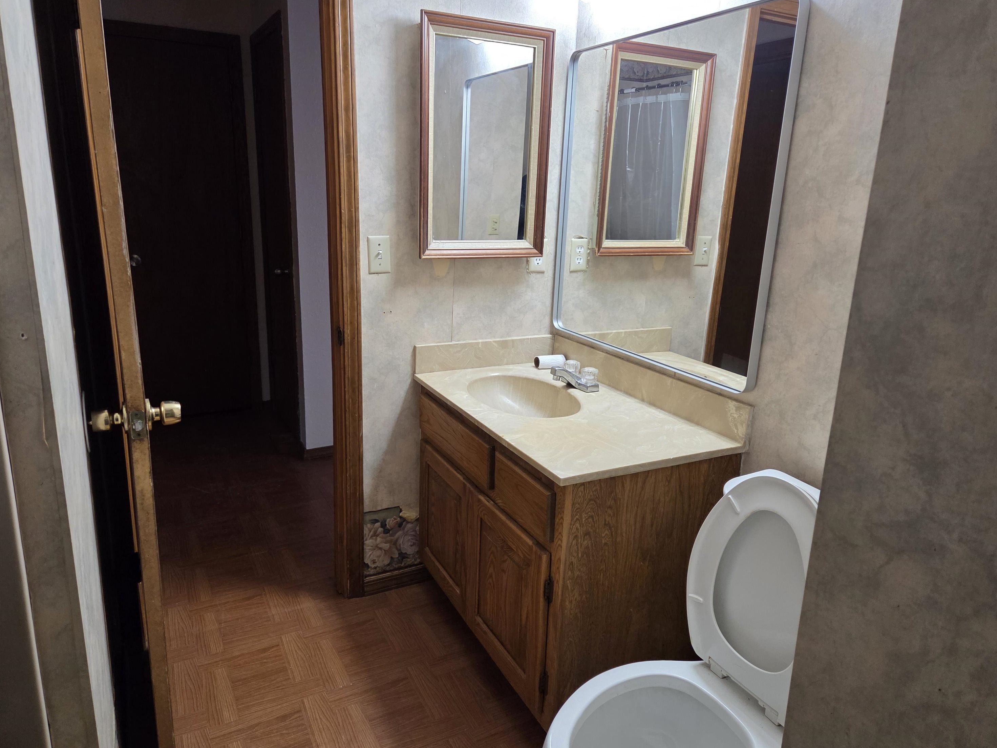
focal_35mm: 24
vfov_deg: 56.8
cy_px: 366
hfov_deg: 71.6
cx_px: 493
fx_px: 691
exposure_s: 1/120
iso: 400
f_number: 1.8
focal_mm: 5.4
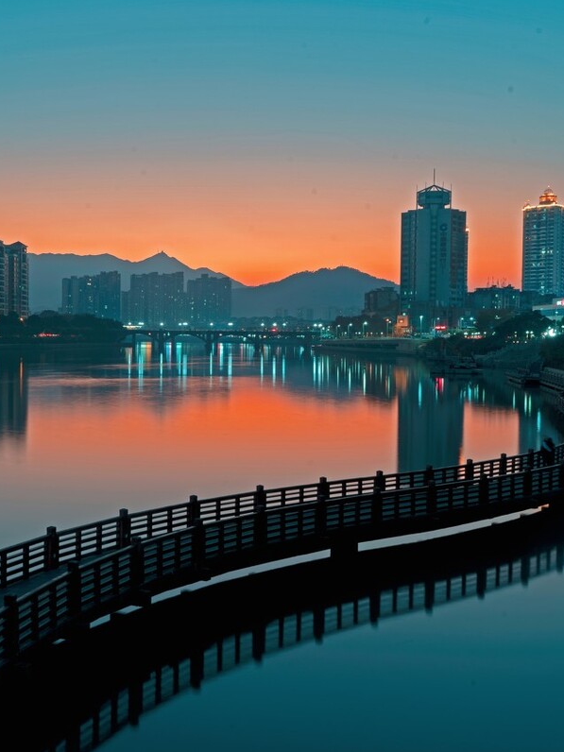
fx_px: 912
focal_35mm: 42
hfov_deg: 34.0
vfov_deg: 44.8
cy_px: 376
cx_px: 184
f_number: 16
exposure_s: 15
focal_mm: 29
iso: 50
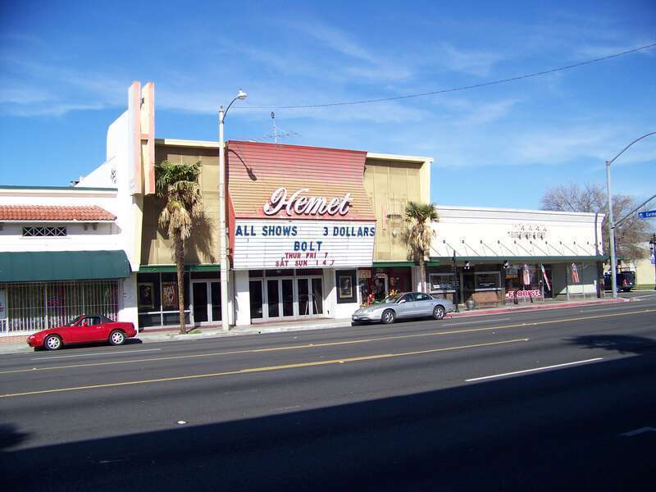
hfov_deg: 51.4
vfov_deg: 39.7
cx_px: 328
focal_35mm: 36
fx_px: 682
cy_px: 246
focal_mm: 5.85
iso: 64
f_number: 2.8
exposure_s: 1/1000
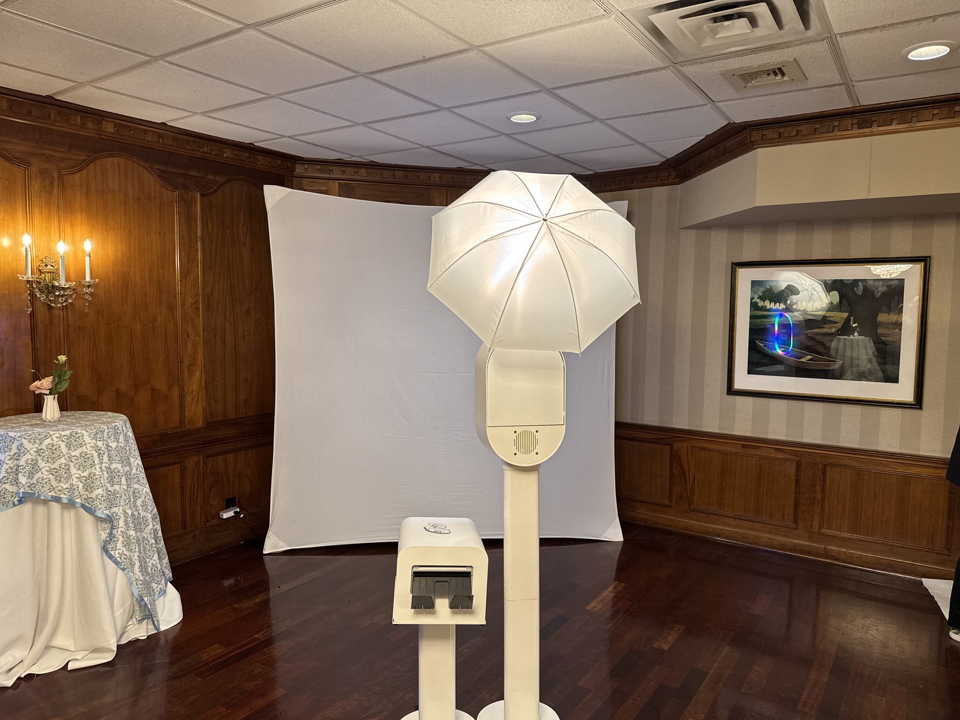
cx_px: 480
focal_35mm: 24
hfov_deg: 71.6
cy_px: 360
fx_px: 666
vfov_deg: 56.8
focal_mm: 6.76
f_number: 1.78
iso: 125
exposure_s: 1/60
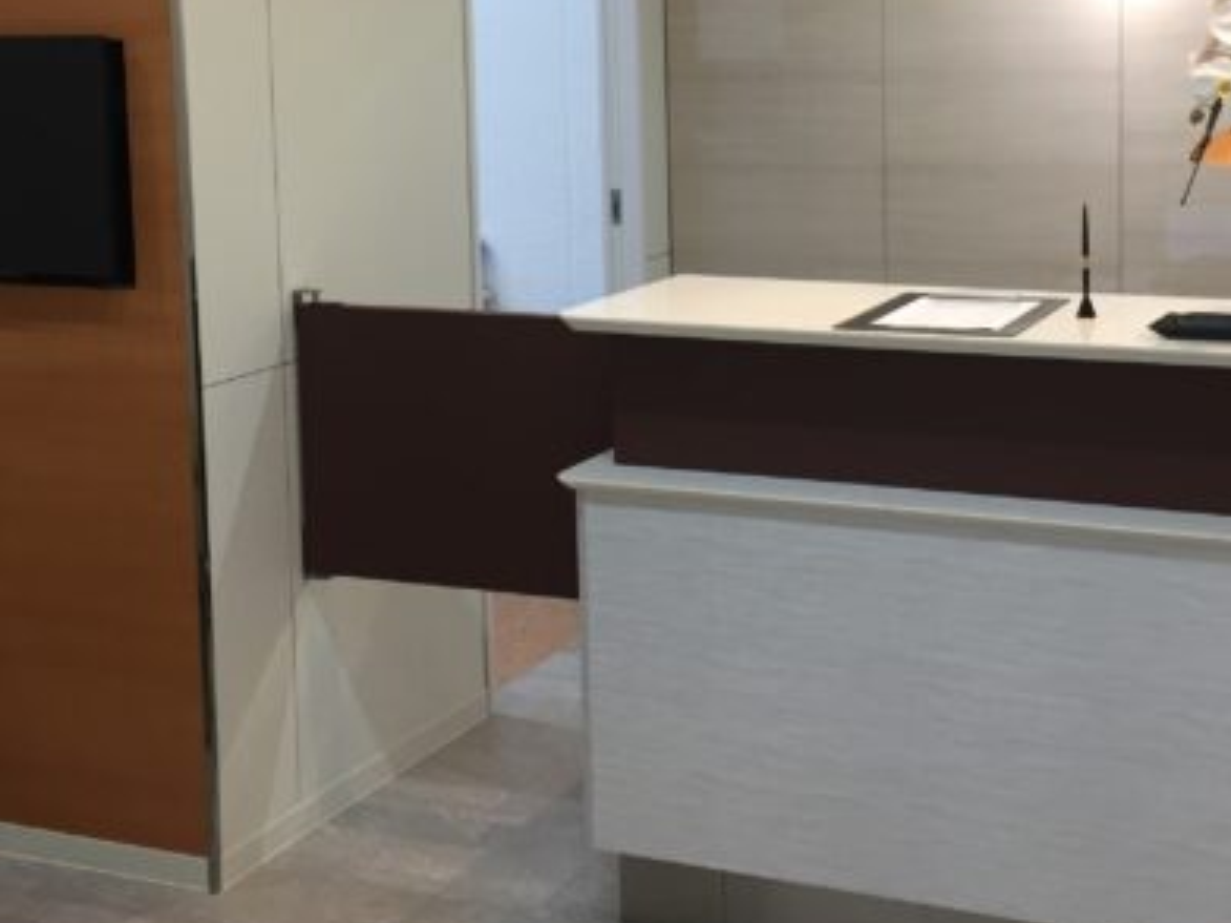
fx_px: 2026
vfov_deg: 25.3
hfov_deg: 33.7
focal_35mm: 57
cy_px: 214
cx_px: 752
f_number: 2.2
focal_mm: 4.15
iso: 40
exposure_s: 1/30
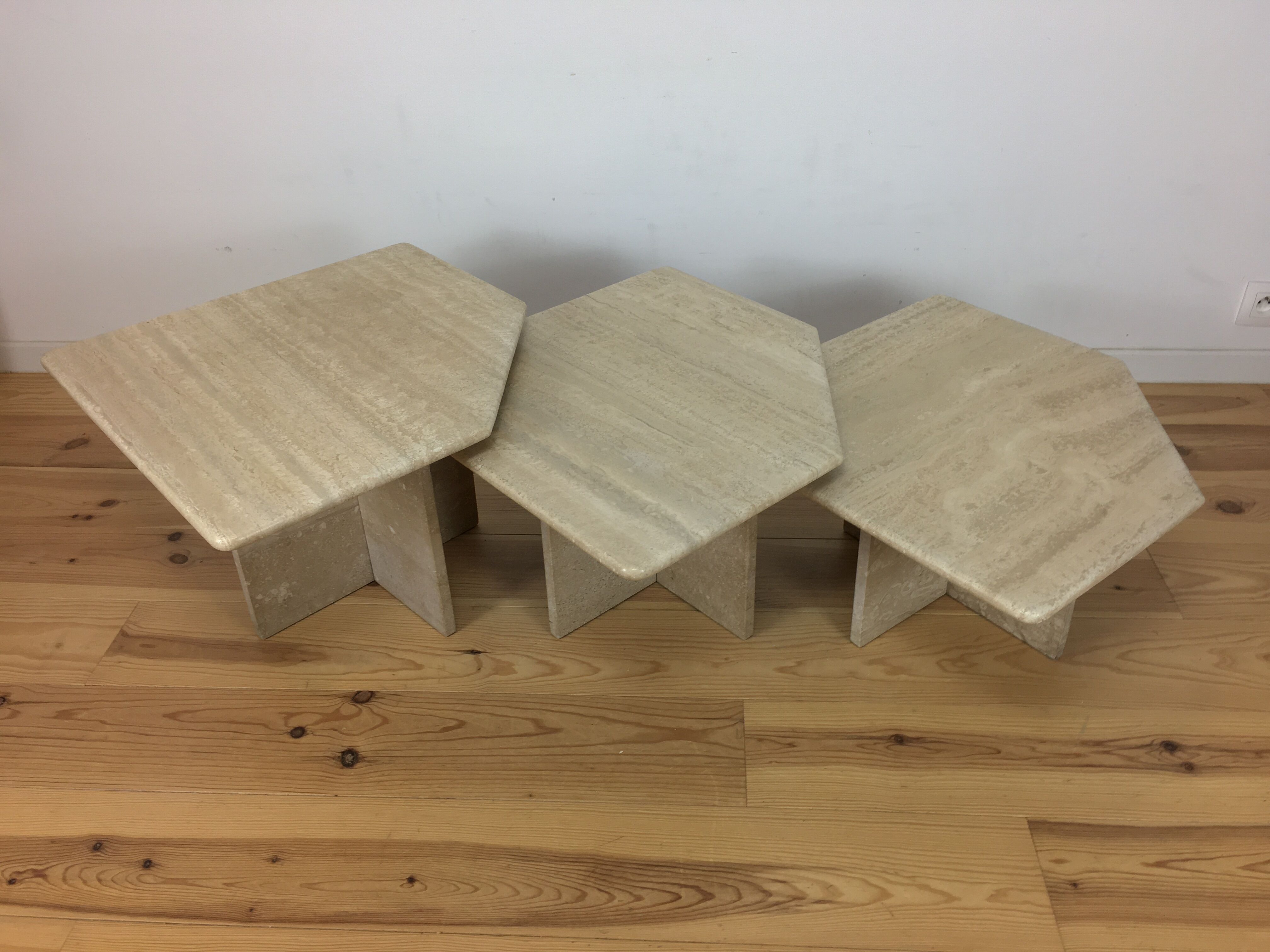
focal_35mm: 29
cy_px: 476
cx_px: 635
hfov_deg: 61.7
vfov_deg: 48.2
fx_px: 1064
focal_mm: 4.15
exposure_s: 1/33
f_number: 2.2
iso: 32
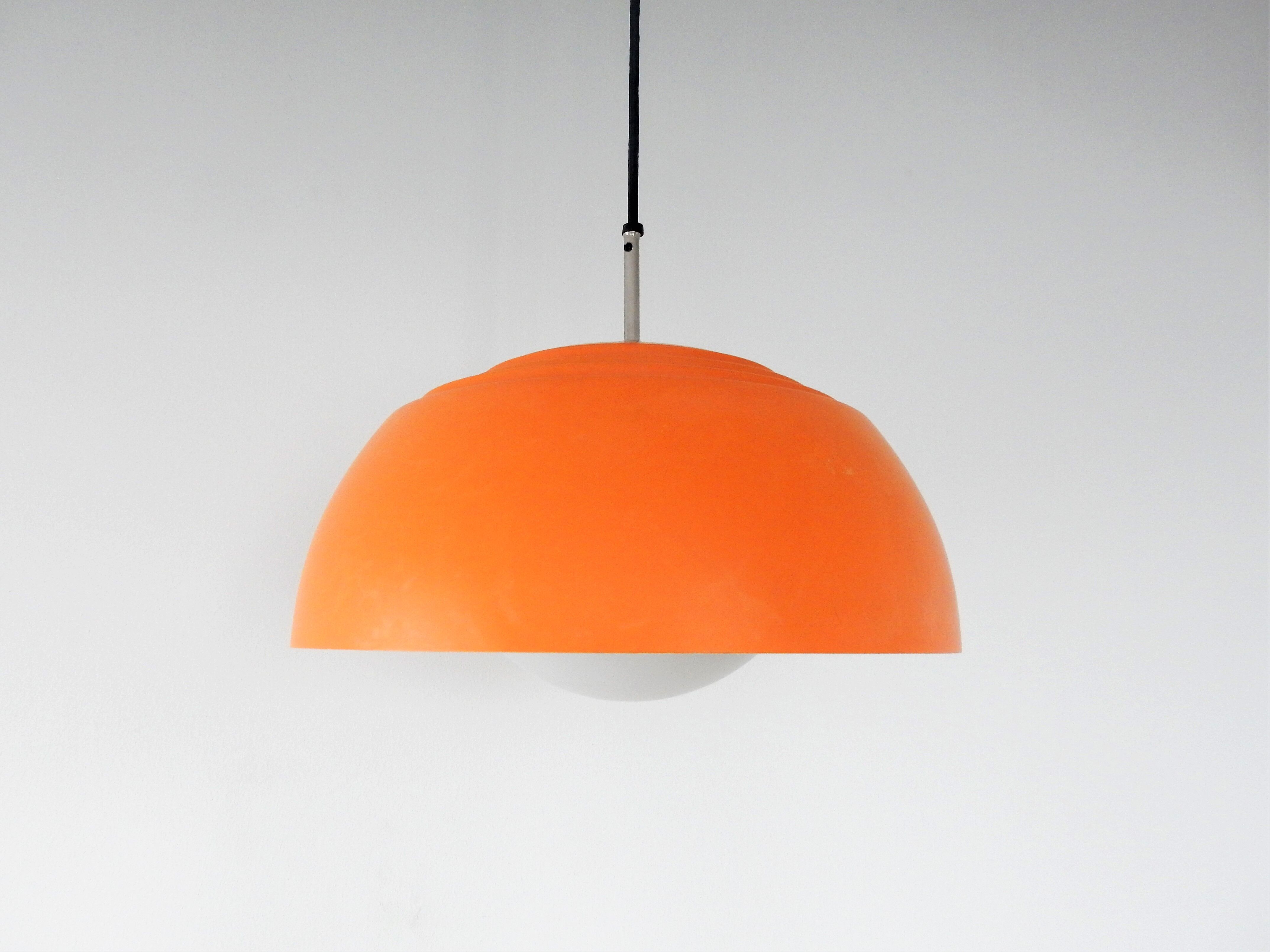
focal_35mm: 25
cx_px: 635
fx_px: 917
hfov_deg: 69.4
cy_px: 476
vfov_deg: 54.9
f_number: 3.7
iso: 400
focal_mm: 4.5
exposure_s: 1/25
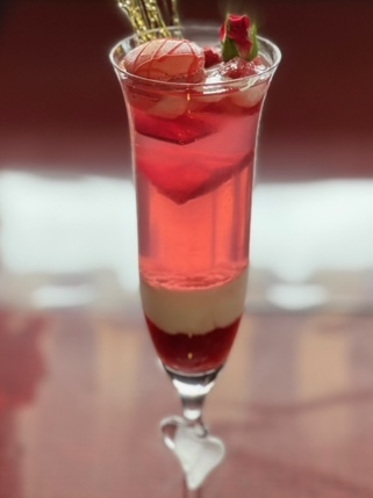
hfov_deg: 12.9
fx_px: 1655
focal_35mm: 115
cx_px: 195
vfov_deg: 17.1
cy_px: 157
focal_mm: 9
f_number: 2.8
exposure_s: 1/121
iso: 200
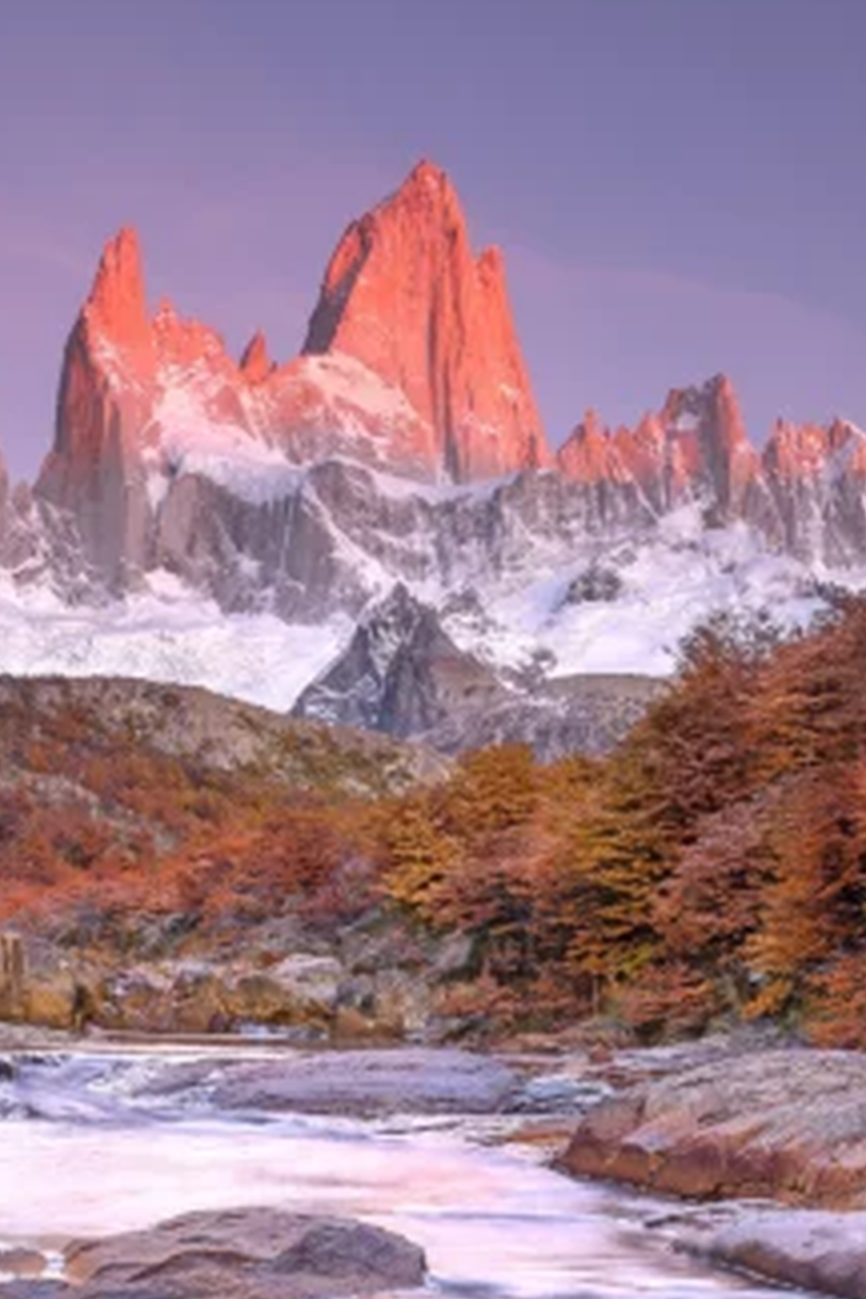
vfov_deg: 30.6
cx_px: 361
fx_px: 2273
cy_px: 1143
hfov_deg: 21.5
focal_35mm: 63
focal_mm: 34
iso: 100
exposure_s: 2
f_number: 10
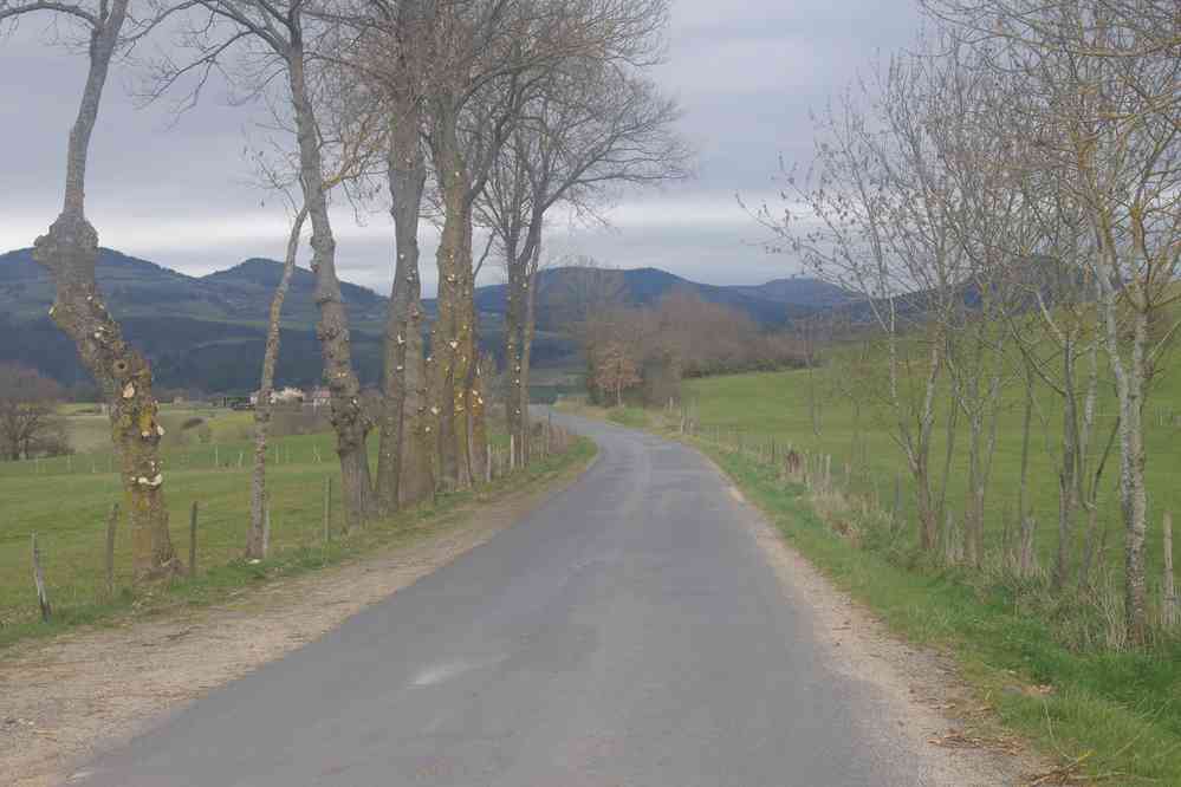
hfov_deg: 37.9
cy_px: 394
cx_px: 590
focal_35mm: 52
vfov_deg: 25.8
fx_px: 1722
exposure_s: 1/60
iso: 200
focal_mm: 35
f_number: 8
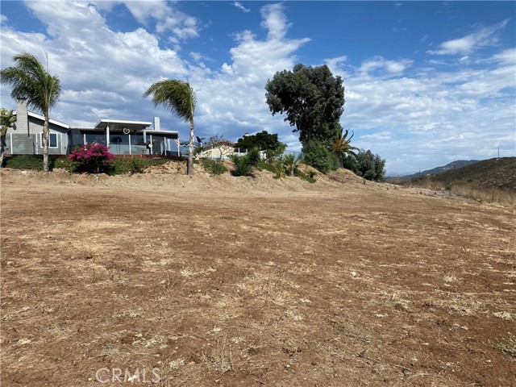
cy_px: 194
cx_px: 258
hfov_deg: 67.3
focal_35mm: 26
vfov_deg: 53.1
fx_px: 388
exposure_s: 1/3984
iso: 32
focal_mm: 4.25
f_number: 1.8
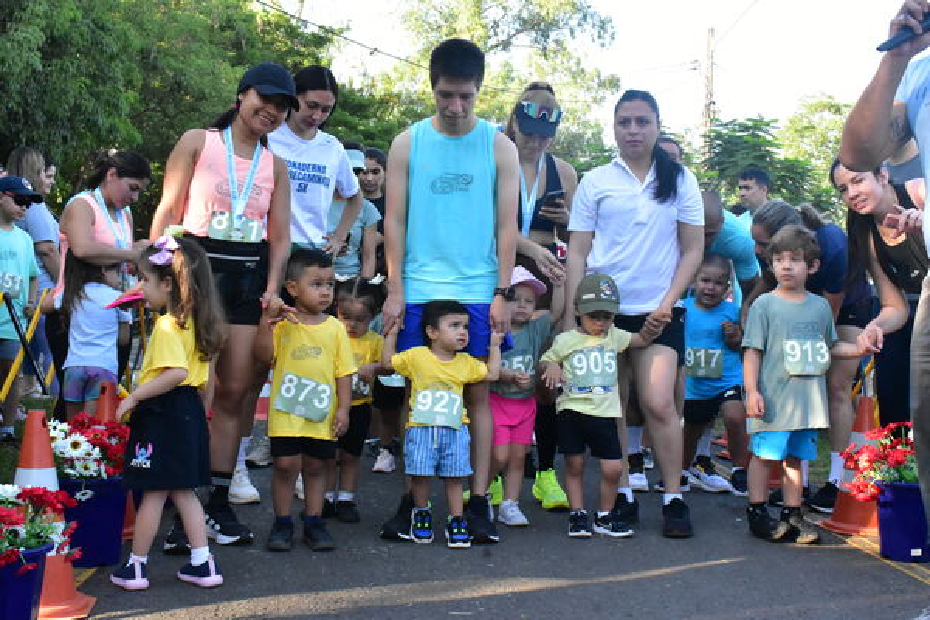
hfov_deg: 42.3
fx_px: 1201
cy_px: 310
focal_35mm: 46
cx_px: 465
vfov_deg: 28.9
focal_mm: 31
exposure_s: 1/250
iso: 3200
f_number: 16
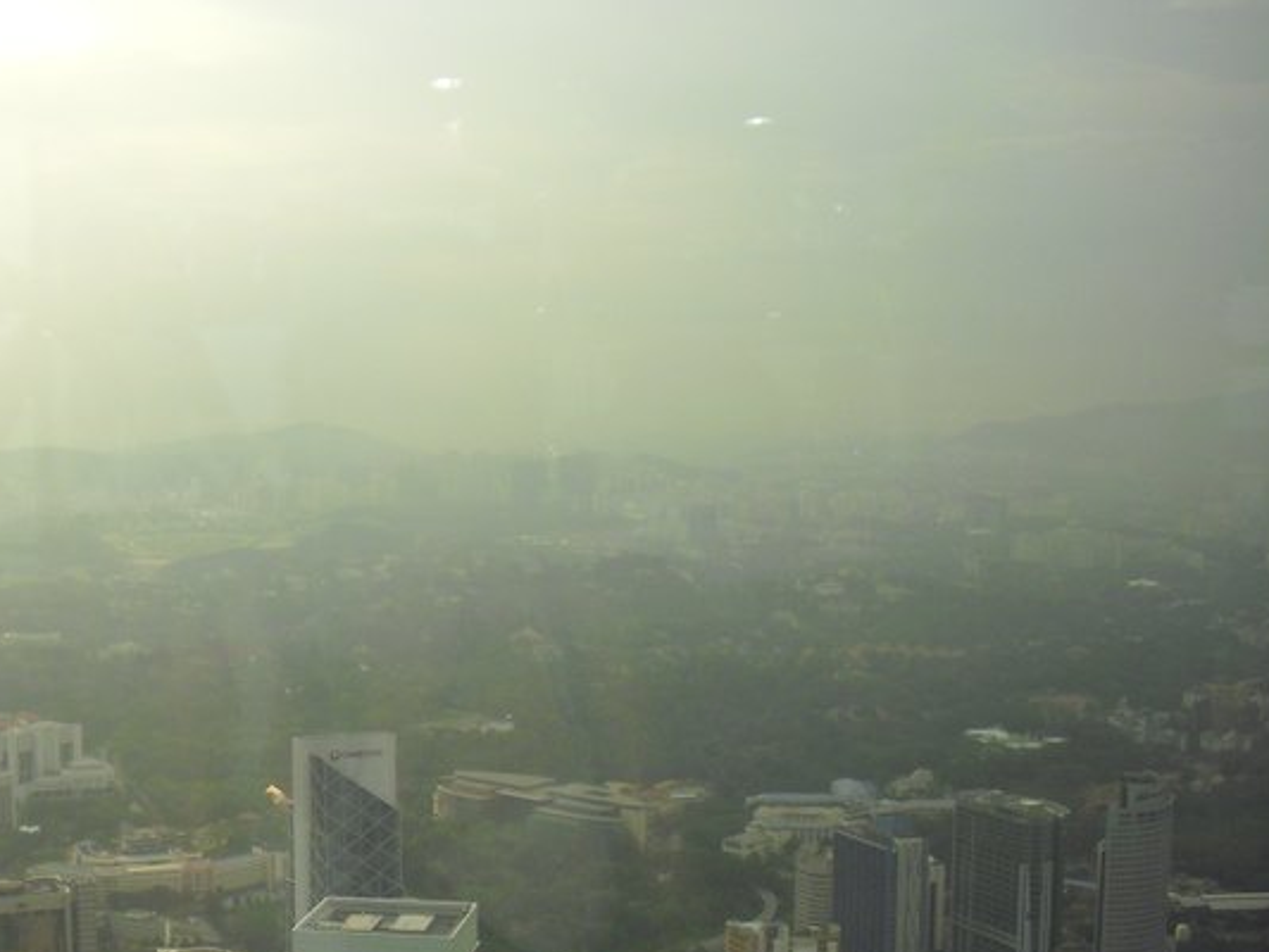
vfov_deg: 25.5
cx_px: 343
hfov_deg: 33.2
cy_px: 674
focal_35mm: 57
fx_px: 2090
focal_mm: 6.2
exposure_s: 1/400
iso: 100
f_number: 2.8
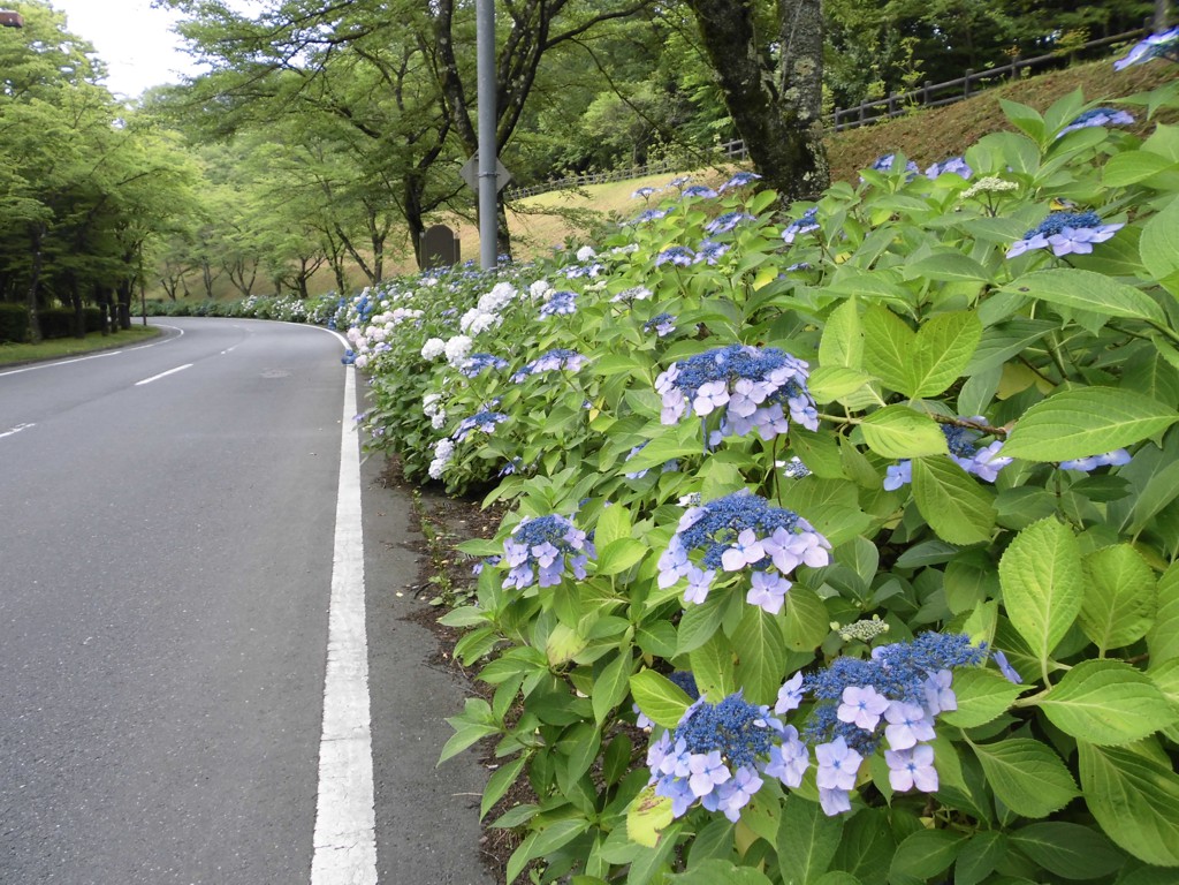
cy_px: 442
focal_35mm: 26
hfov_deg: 67.3
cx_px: 590
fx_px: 886
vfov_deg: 53.1
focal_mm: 4.6
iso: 64
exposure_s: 1/125
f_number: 3.2
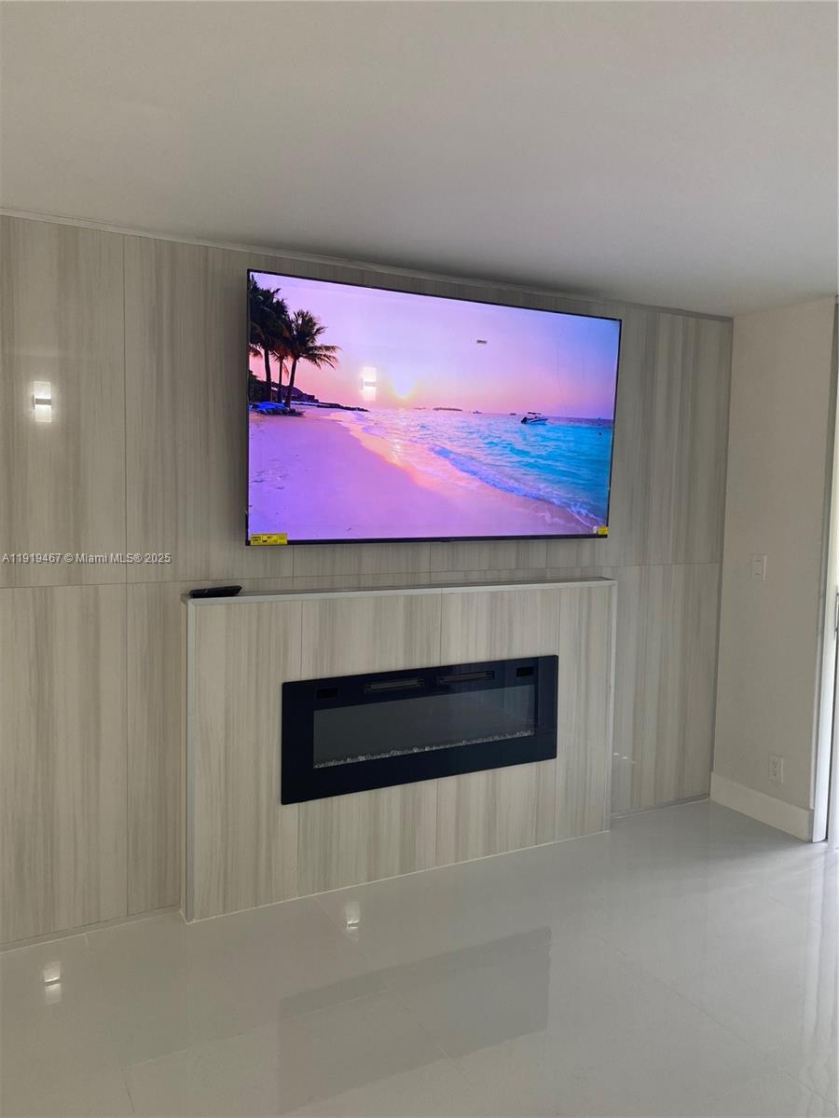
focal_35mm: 26
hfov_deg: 53.1
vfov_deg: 67.3
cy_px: 559
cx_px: 420
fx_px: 840
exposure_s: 1/120
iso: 125
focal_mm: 4.25
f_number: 1.8
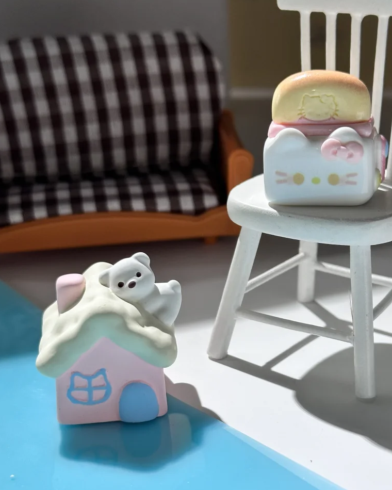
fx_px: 1030
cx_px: 235
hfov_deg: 21.5
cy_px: 333
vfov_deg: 26.6
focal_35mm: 71
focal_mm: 6.86
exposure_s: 1/100
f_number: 1.78
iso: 50
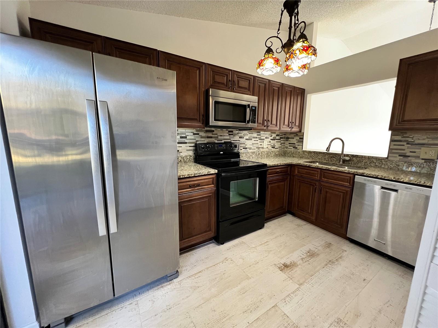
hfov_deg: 106.2
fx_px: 164
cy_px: 164
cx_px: 219
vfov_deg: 89.9
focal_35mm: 13
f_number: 1.8
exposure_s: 1/60
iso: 400
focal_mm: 1.57
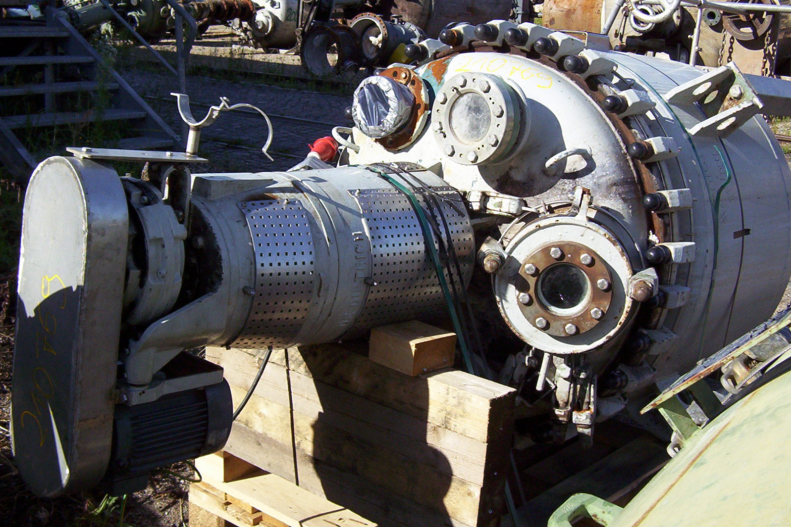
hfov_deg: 40.3
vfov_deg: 27.5
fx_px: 1077
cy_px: 235
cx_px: 393
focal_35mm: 49
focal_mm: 5.97
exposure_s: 1/751
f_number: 4.02
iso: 100
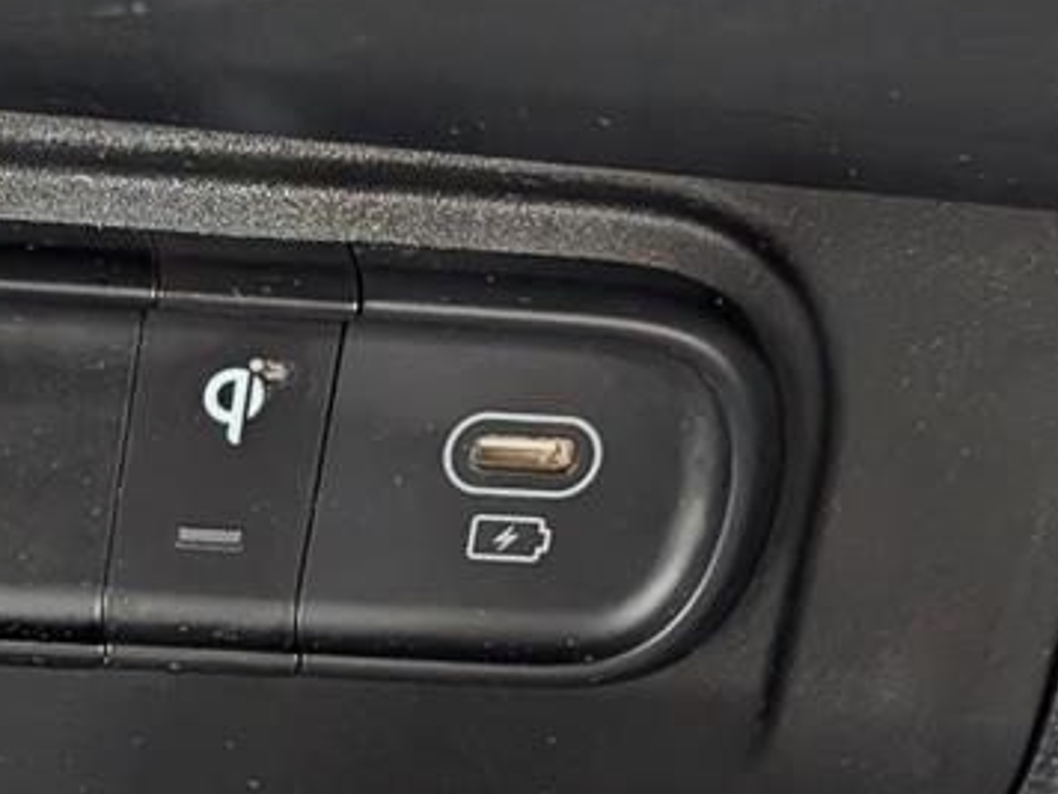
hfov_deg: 13.8
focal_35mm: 141
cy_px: 773
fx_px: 4310
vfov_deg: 10.4
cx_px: -39
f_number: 1.68
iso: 489
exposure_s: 1/185
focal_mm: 6.9
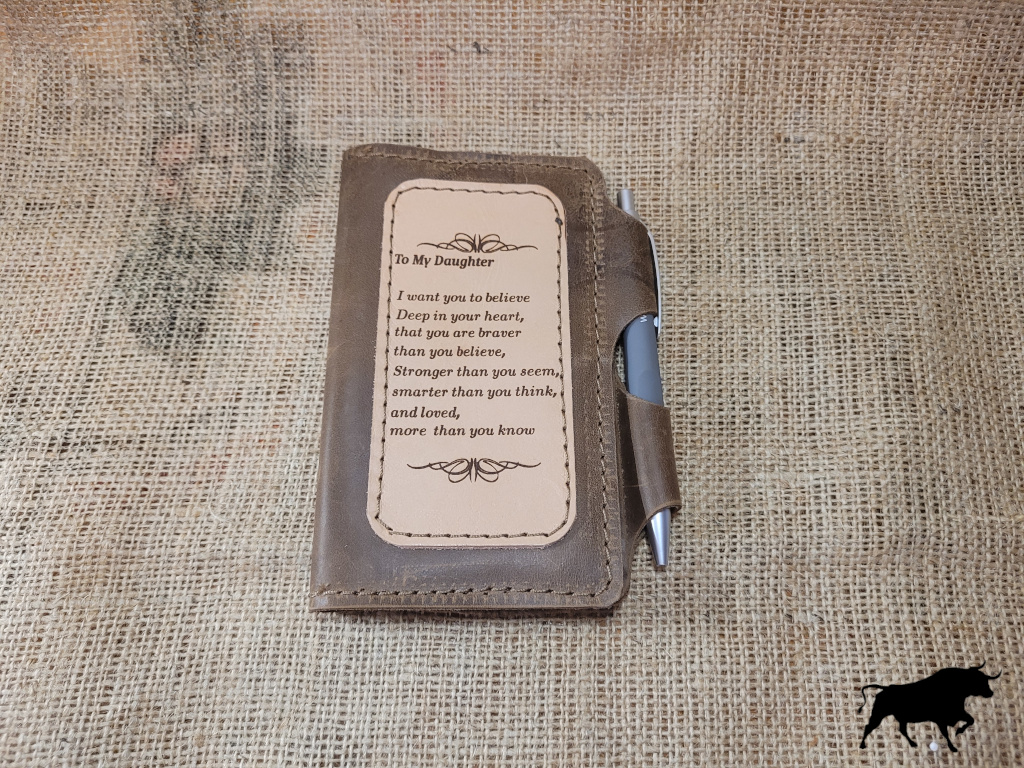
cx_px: 512
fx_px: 769
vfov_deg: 53.1
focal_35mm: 26
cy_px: 384
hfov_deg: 67.3
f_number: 1.8
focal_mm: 5.4
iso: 320
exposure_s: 1/40
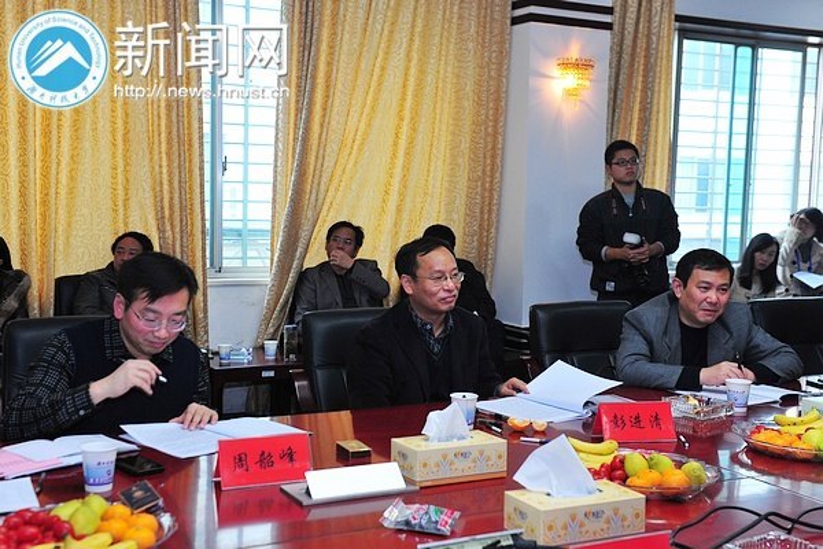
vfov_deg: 31.9
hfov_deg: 46.4
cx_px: 412
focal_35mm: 42
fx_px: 960
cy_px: 274
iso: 1250
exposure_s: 1/80
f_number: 5.6
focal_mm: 42
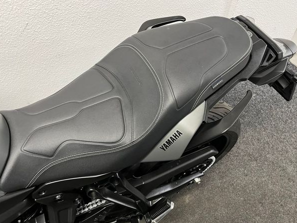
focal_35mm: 28
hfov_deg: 63.4
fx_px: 240
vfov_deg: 49.7
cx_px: 148
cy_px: 104
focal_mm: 5.1
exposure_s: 1/50
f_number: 1.6
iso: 160
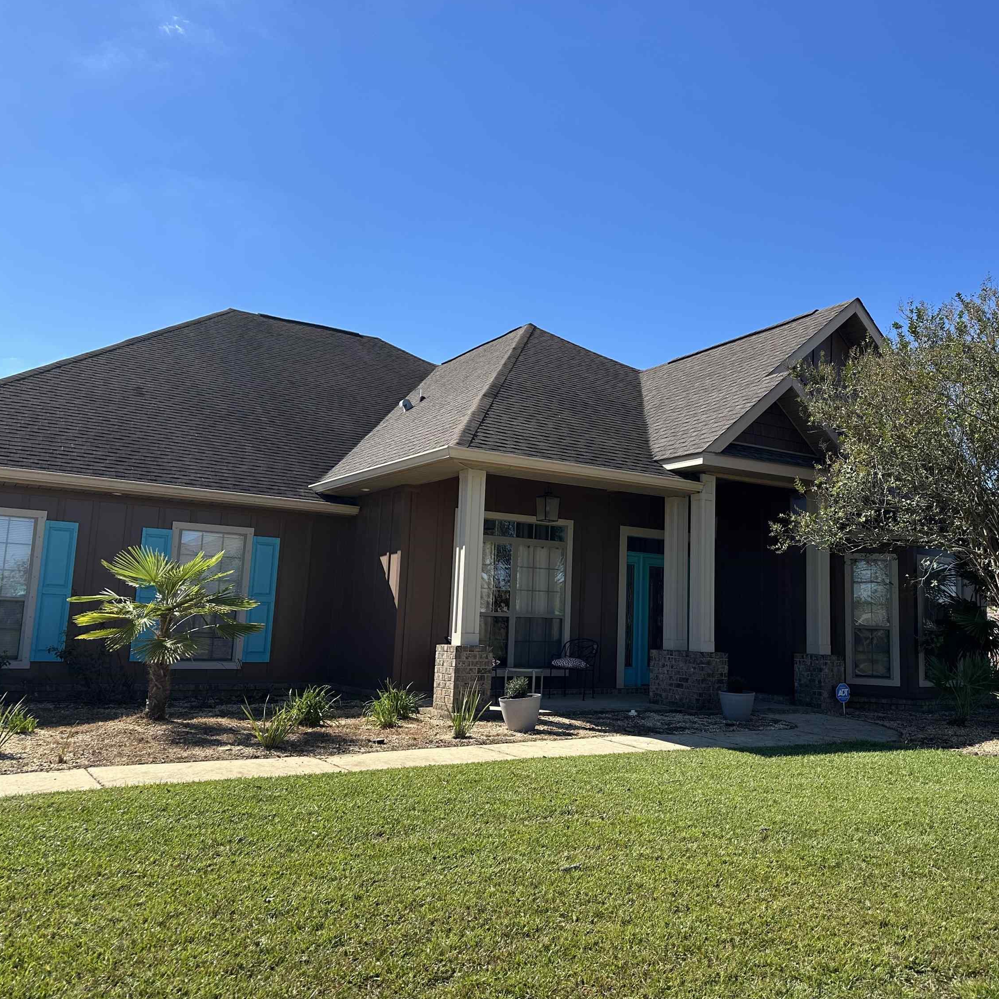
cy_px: 495
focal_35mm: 29
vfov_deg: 55.6
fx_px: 947
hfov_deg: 55.3
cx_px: 586
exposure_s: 1/3247
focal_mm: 6.86
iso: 80
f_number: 1.78
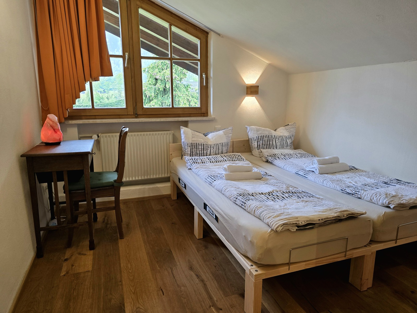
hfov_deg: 73.9
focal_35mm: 23
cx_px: 208
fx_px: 277
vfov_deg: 58.9
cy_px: 156
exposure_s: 1/100
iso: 125
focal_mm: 6.3
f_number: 1.7
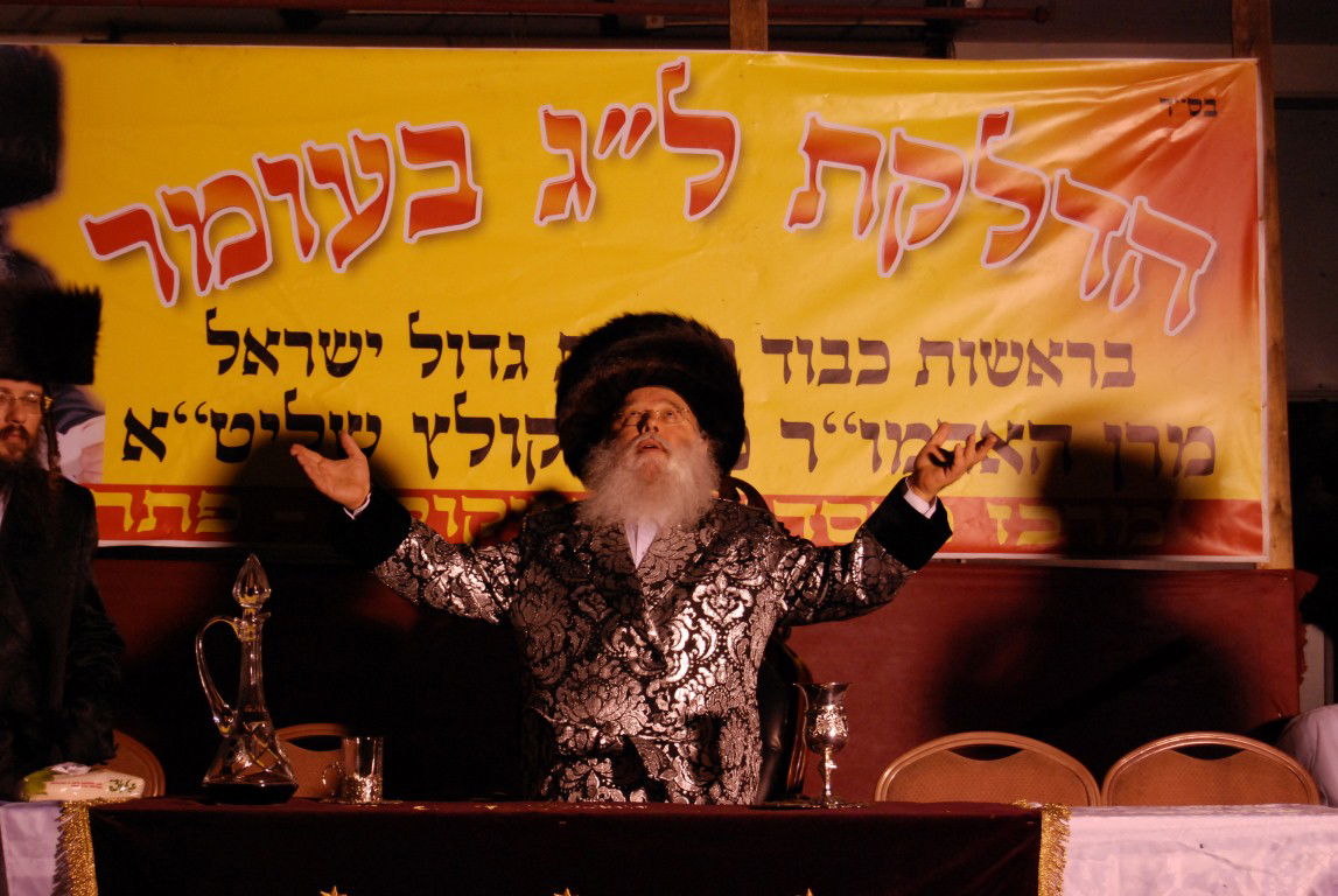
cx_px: 669
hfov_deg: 24.6
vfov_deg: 16.6
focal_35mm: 82
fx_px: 3070
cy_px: 448
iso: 800
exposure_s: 1/125
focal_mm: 55
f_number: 5.6
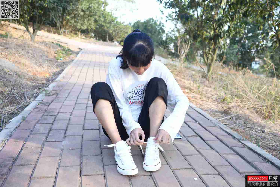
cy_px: 94
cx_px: 140
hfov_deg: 54.4
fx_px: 272
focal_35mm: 35
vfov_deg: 37.9
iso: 160
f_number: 5.6
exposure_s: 1/80
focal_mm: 35
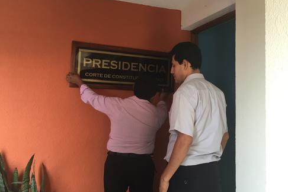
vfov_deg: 42.3
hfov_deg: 60.3
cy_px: 87
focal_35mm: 31
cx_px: 148
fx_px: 248
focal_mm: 4.15
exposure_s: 1/30
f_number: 2.2
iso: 80
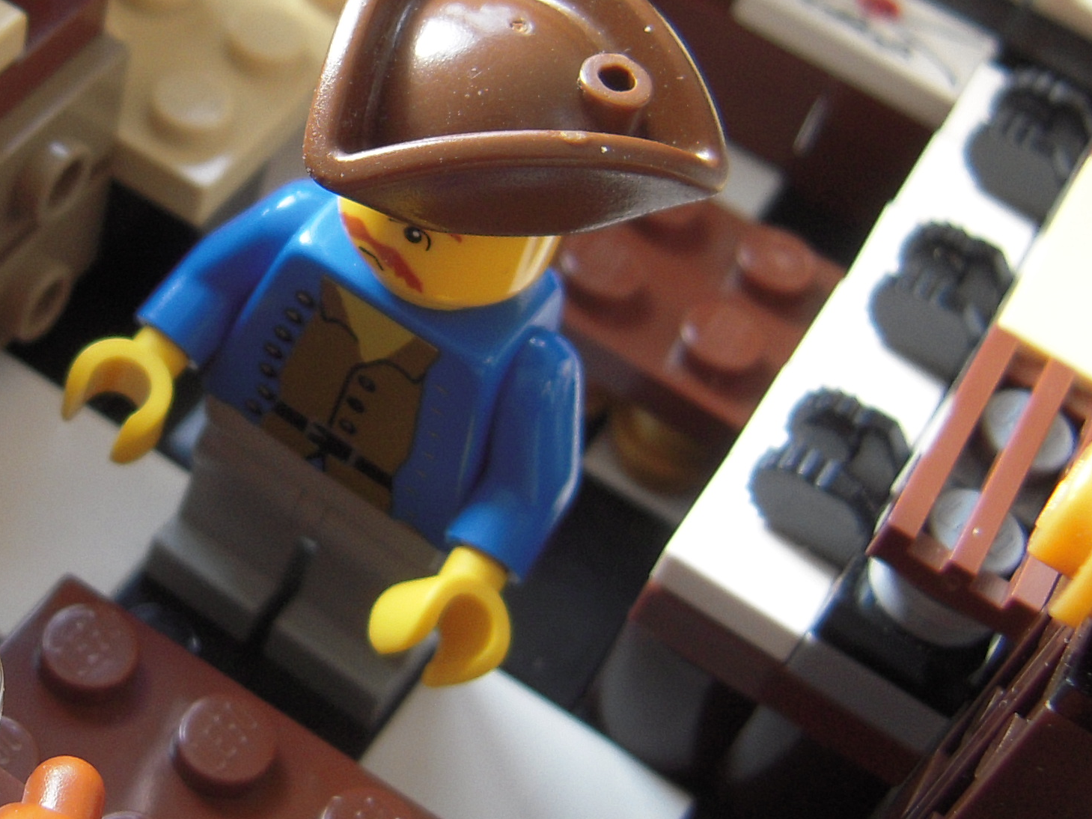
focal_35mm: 70
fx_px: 2208
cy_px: 277
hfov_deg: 27.0
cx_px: 165
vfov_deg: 20.9
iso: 100
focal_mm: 5
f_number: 2.7
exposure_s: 1/100
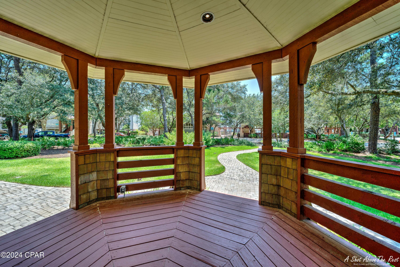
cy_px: 134
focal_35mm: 12
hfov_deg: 112.6
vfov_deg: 90.0
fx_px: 133
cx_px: 200
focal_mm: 12
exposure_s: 1/60
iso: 100
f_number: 5.6
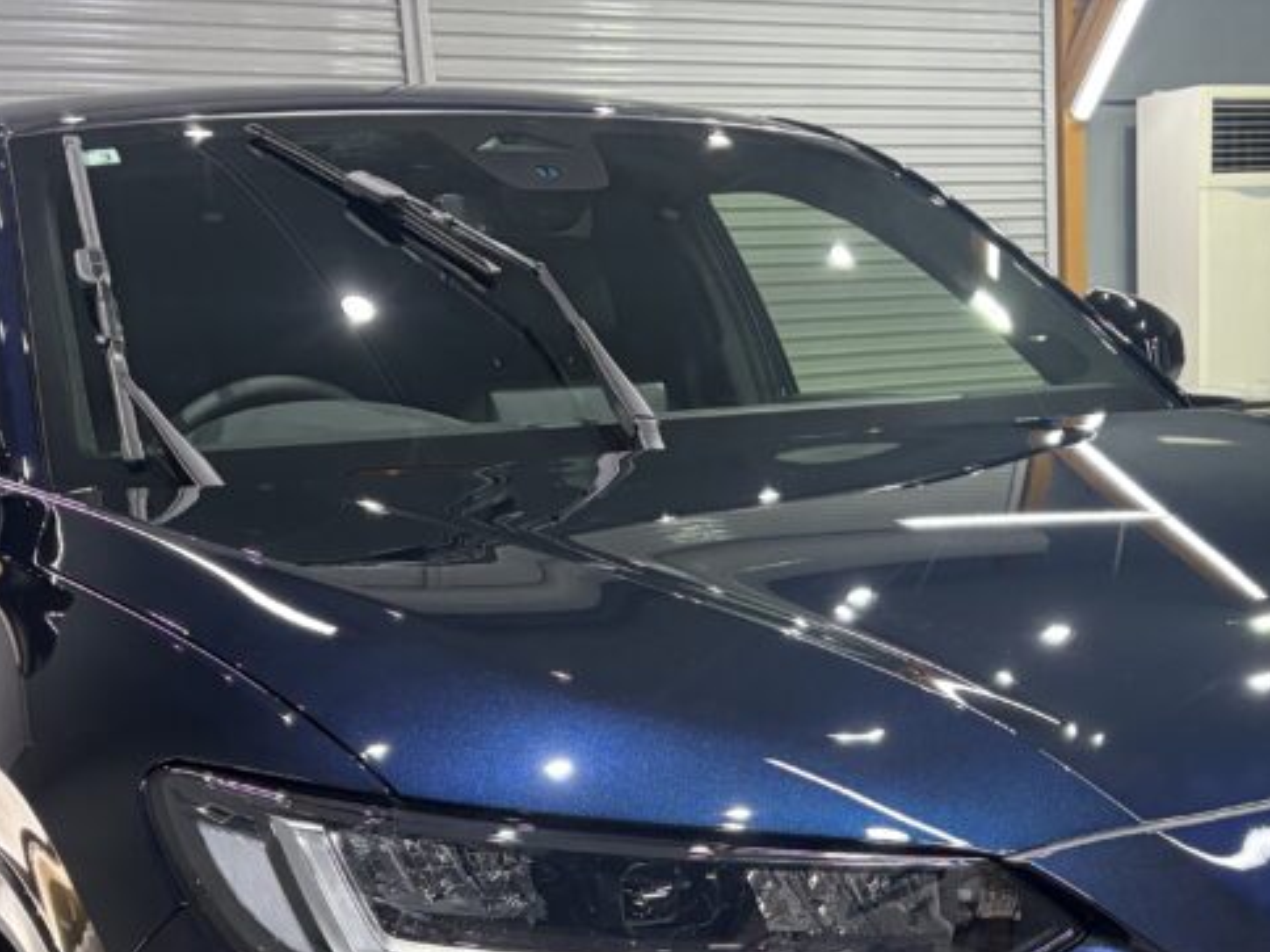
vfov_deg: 25.0
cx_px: 779
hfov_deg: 34.8
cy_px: 1004
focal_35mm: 55
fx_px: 2018
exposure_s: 1/120
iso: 125
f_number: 1.6
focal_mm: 5.96
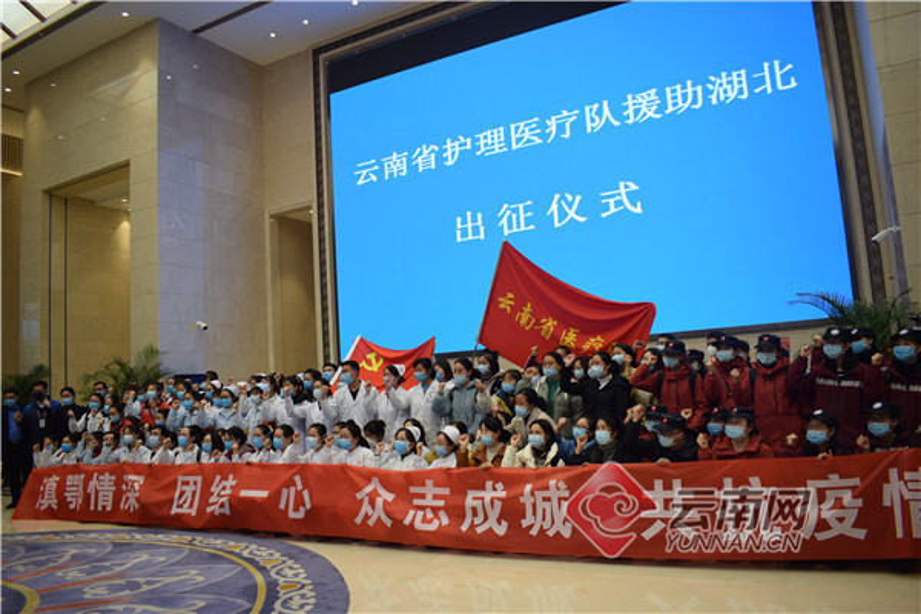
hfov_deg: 67.4
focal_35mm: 27
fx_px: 691
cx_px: 460
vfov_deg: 47.9
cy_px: 307
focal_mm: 18
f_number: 4.5
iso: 400
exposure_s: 1/80
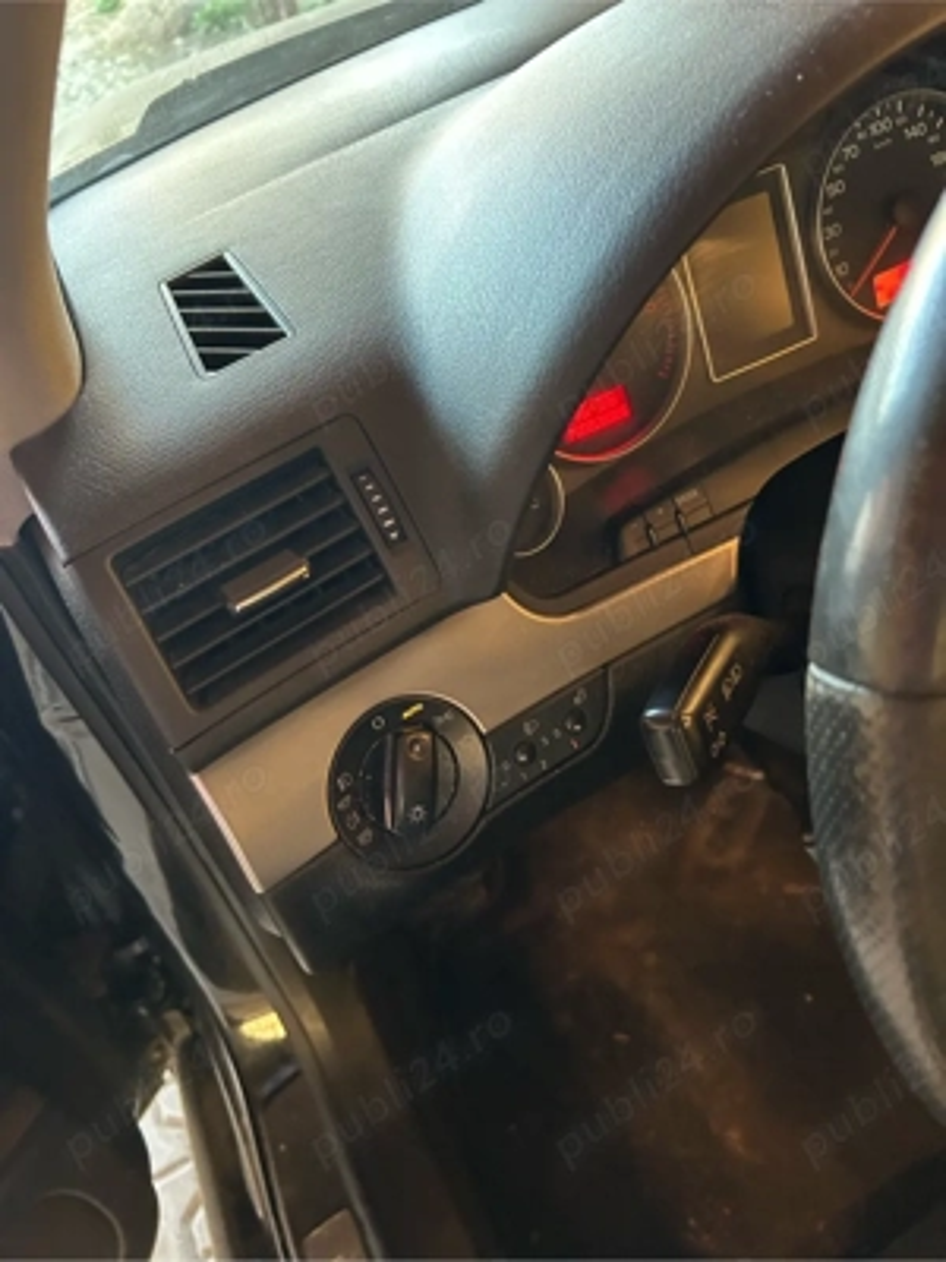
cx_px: 473
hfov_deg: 53.1
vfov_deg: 67.3
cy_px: 631
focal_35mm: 26
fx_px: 947
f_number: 1.5
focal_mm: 5.7
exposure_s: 1/40
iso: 640
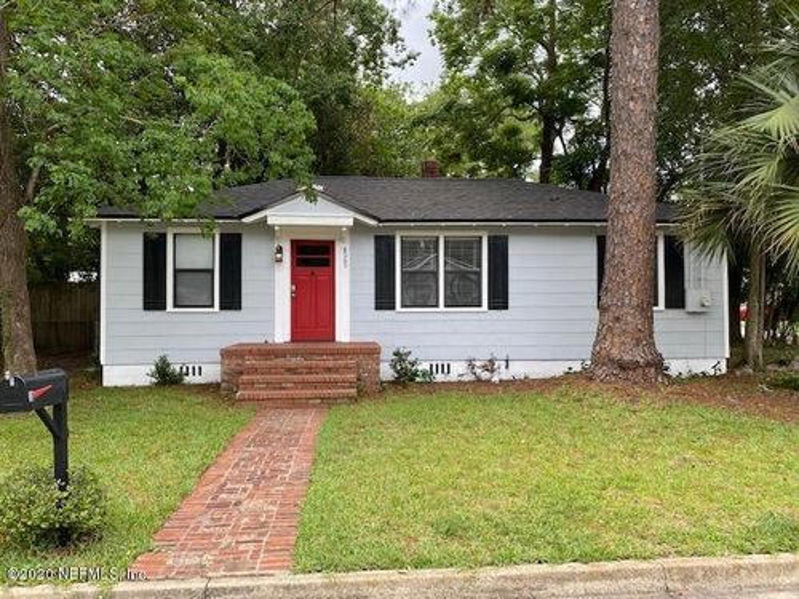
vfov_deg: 53.1
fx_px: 600
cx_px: 400
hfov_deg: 67.3
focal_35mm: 26
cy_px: 300
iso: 32
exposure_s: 1/340
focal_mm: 4.25
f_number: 1.8
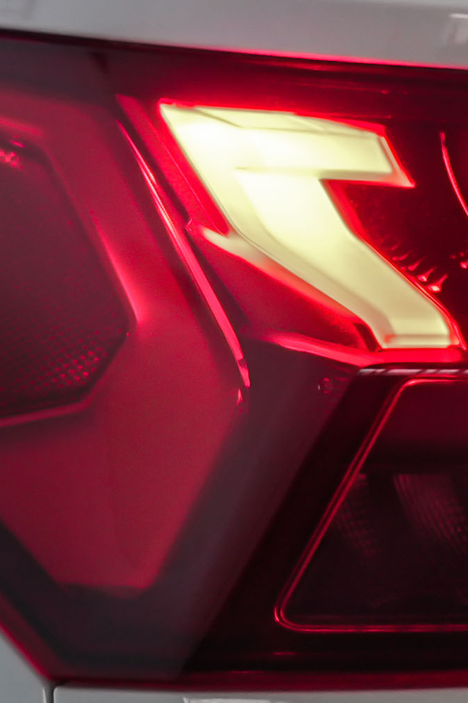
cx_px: 792
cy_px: 310
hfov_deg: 3.1
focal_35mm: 443
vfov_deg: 4.7
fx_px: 8644
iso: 2000
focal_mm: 105
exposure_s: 1/100
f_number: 4
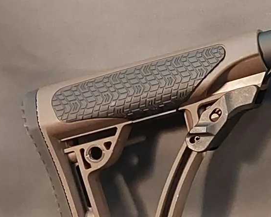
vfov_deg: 12.6
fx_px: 970
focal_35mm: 121
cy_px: 7
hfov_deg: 13.2
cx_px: 576
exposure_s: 1/50
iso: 400
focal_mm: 4
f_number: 1.8
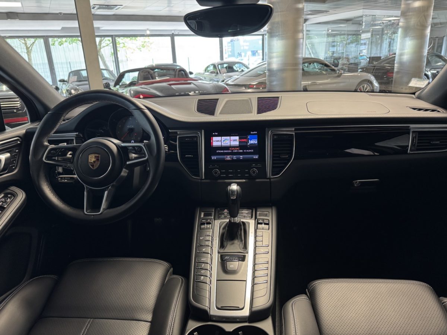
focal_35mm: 24
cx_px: 224
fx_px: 310
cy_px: 168
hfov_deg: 71.6
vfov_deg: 56.8
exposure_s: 1/60
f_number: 1.78
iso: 200
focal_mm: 6.76
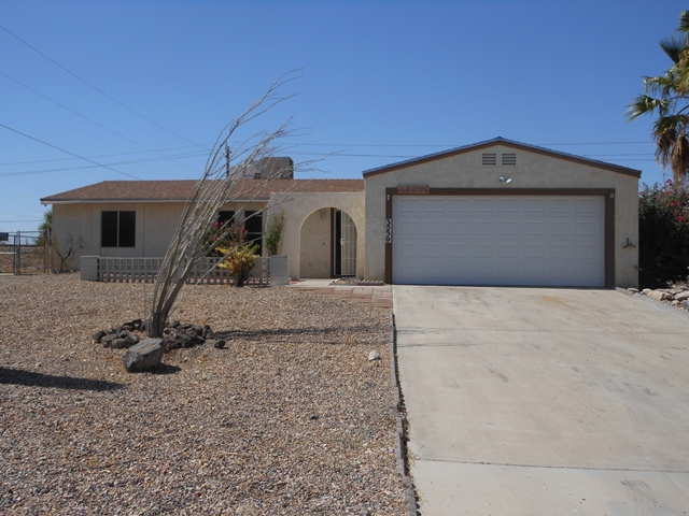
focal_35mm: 33
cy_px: 258
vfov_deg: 42.9
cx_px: 344
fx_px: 657
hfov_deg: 55.4
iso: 80
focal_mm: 5.9
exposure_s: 1/1250
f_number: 4
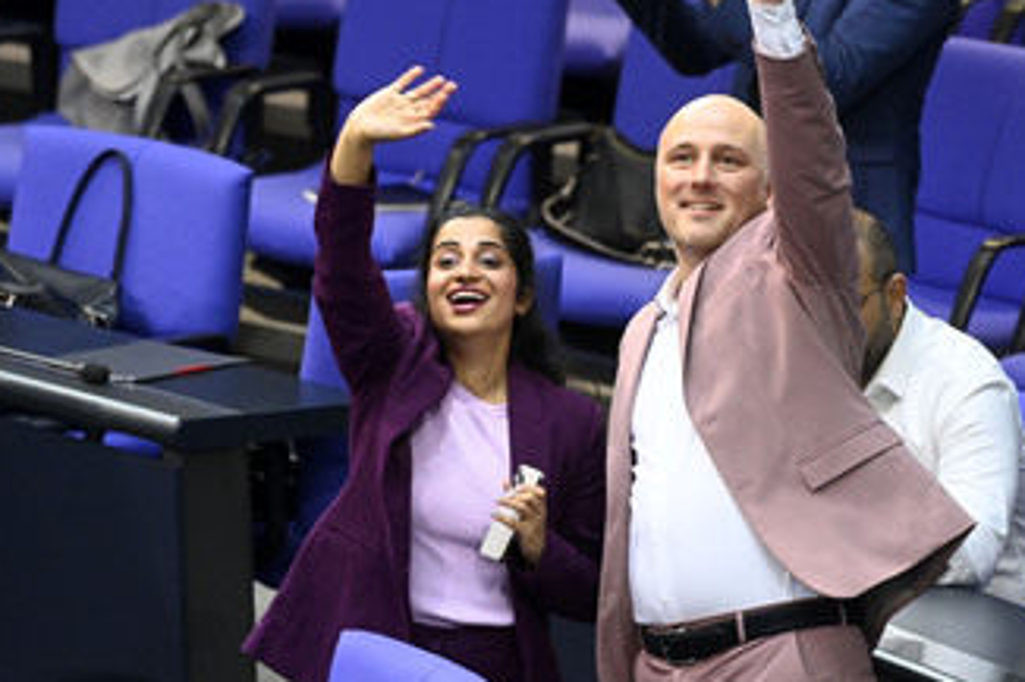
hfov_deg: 5.0
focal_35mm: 415
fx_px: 11809
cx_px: 445
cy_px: 339
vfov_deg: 3.3
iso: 10000
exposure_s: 1/400
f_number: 5.6
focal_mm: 300
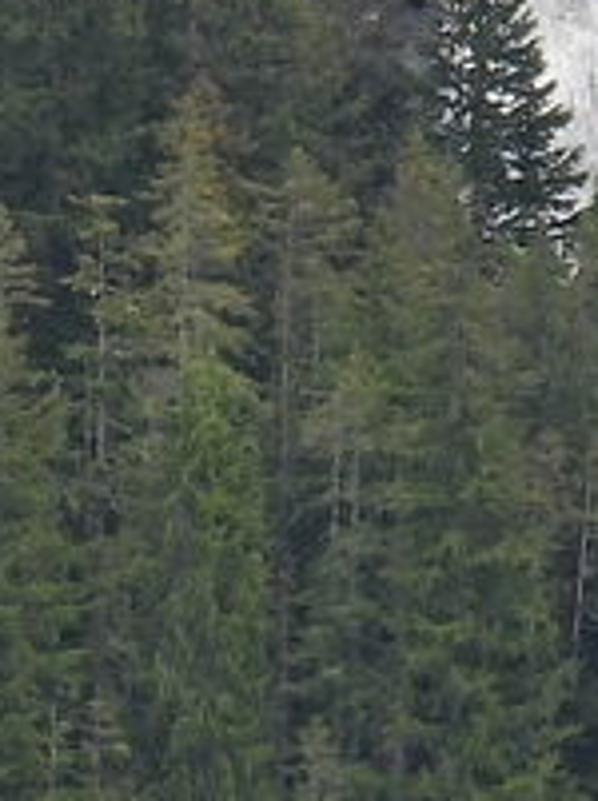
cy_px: -28
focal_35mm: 1532
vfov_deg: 1.3
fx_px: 35401
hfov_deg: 1.0
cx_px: 419
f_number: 4.5
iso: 100
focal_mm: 42.8
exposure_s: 1/200
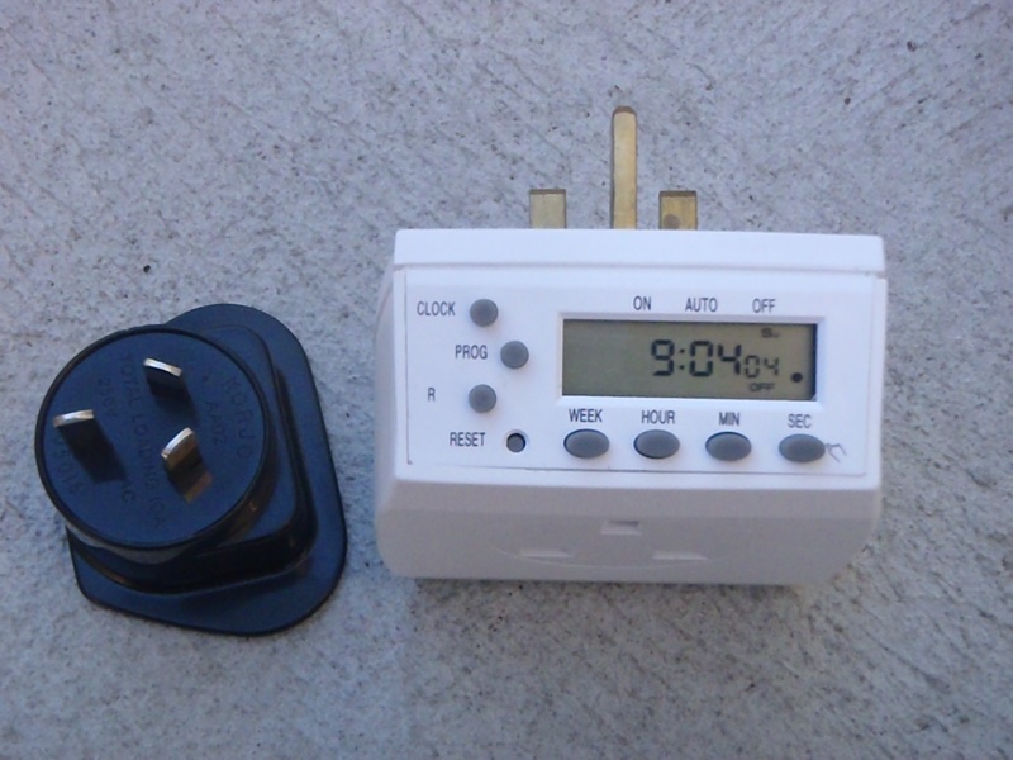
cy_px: 380
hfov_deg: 26.7
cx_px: 506
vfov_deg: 20.2
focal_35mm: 73
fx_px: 2136
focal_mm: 13.09
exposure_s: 1/320
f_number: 5.7
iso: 800
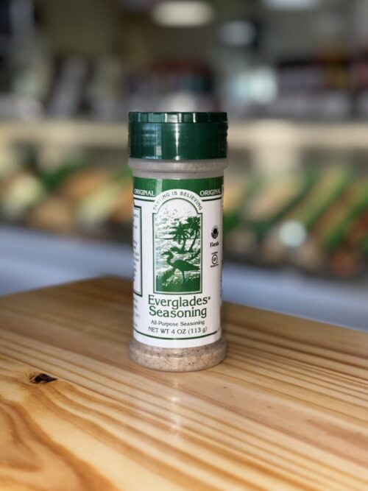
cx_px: 184
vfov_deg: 39.7
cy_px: 246
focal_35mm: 48
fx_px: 681
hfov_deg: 30.3
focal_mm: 6.76
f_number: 1.78
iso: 50
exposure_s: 1/236
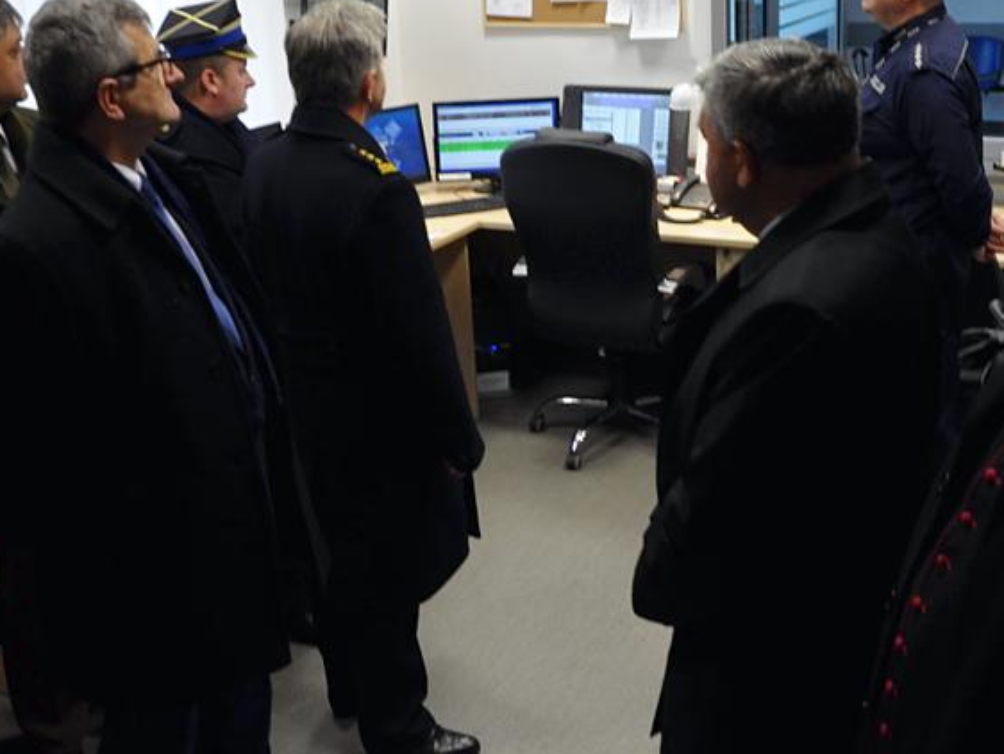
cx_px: 536
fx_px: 1327
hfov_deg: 41.4
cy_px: 374
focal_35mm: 46
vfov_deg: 31.7
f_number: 6.3
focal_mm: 21
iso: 2000
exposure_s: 1/160
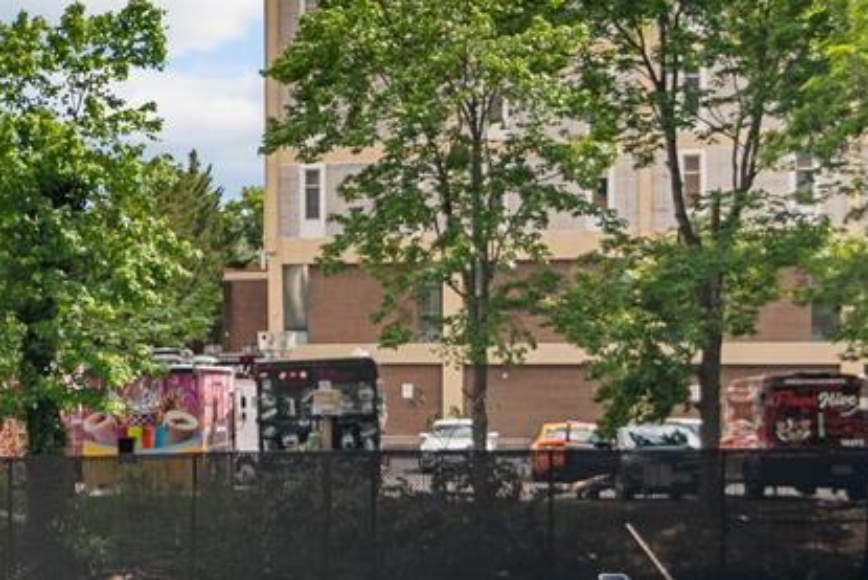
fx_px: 1905
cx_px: -427
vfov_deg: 17.3
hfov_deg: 21.6
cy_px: 338
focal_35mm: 79
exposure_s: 1/1000
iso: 100
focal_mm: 16
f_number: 4.5
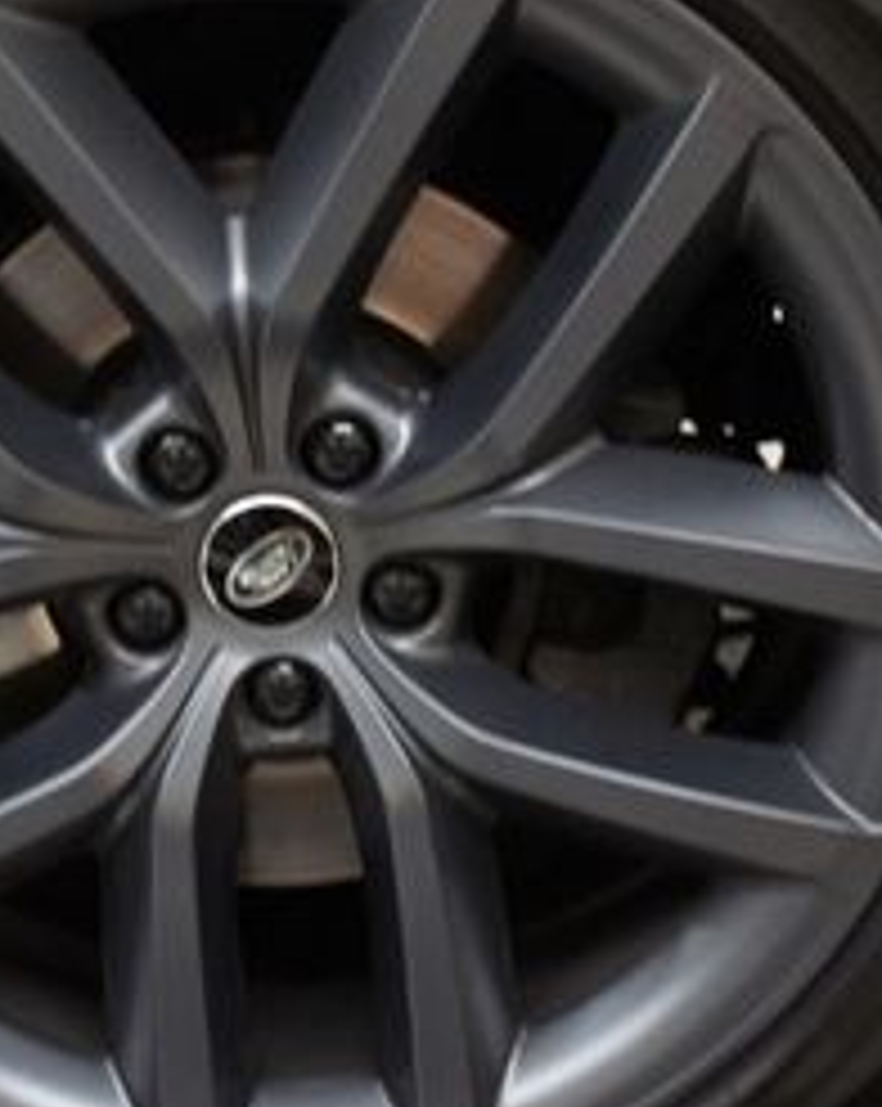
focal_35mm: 66
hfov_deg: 23.0
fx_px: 2159
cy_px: 405
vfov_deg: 28.6
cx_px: 310
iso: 800
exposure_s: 1/30
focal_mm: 18
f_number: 3.5
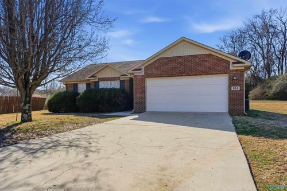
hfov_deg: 73.8
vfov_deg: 53.1
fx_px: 191
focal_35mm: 24
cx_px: 144
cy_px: 96
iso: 160
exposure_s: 1/1600
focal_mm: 24
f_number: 9
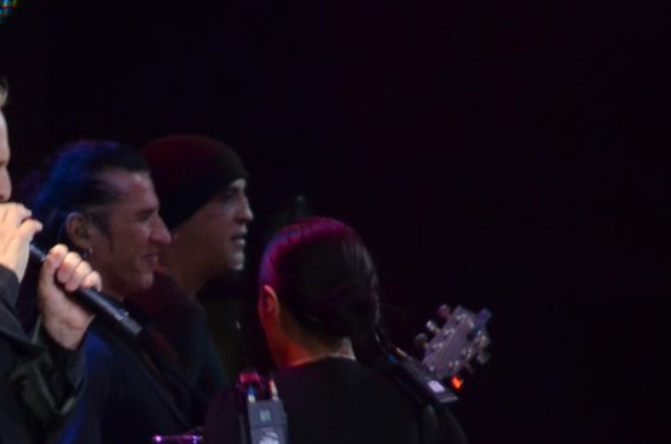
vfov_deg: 1.2
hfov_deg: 1.9
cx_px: -121
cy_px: 563
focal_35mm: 1108
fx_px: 20599
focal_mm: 200
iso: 1000
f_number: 5.6
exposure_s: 1/125
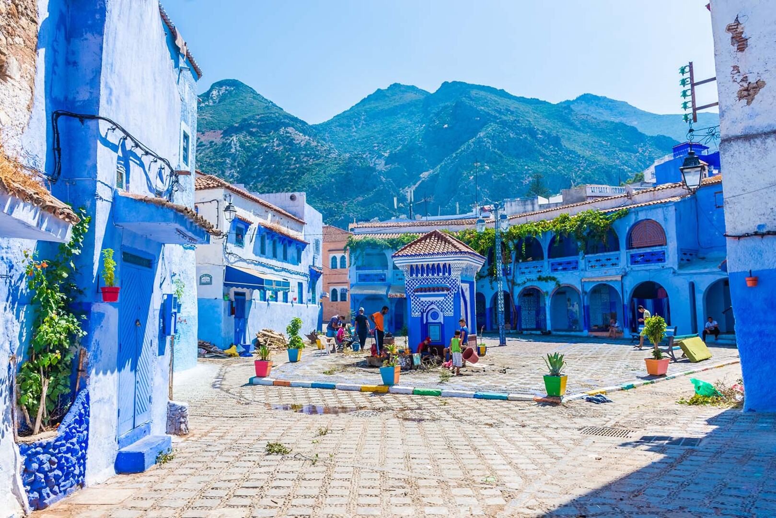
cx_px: 388
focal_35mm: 27
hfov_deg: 67.4
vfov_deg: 47.9
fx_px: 582
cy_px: 259
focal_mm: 18
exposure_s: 1/320
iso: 100
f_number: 8
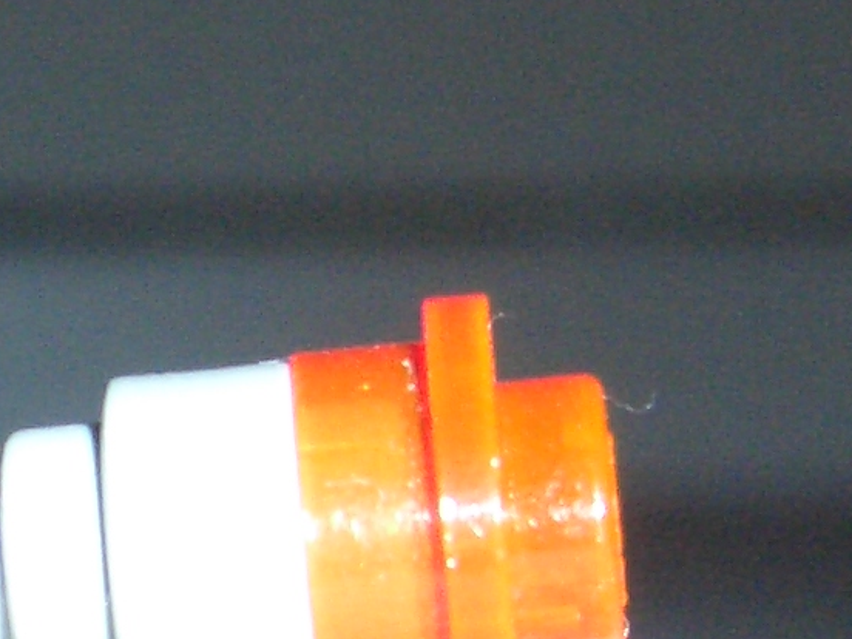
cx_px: 215
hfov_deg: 7.6
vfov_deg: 5.7
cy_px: 695
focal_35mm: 259
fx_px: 6375
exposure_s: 1/60
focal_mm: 10.2
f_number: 5.6
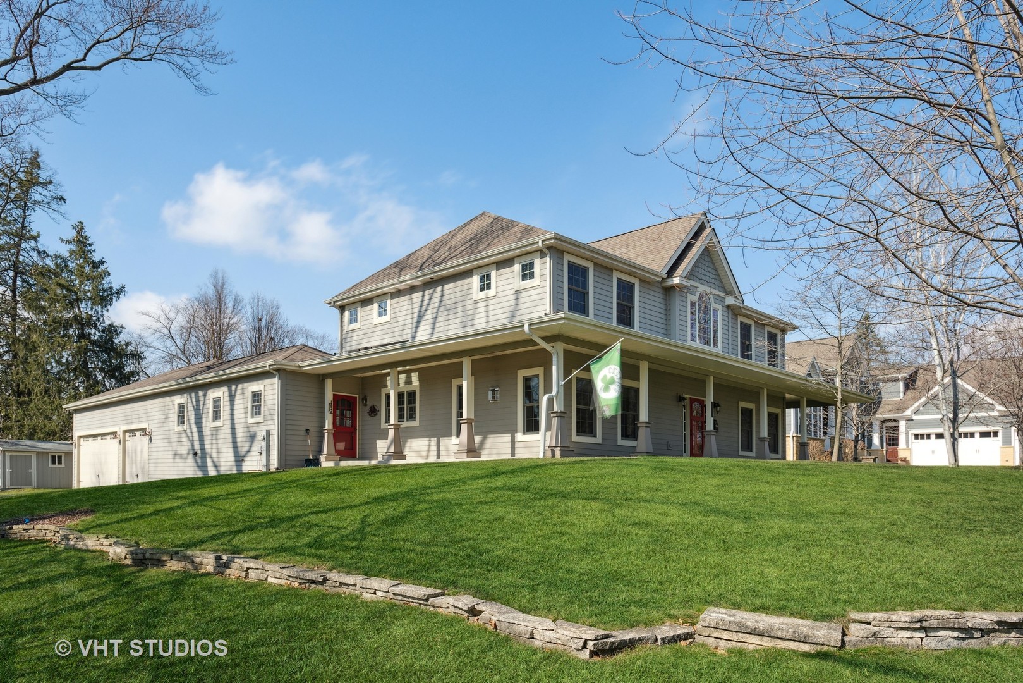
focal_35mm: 30
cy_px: 342
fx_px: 853
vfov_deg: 43.6
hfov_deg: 61.9
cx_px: 512
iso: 400
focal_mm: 30
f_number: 8
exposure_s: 1/800
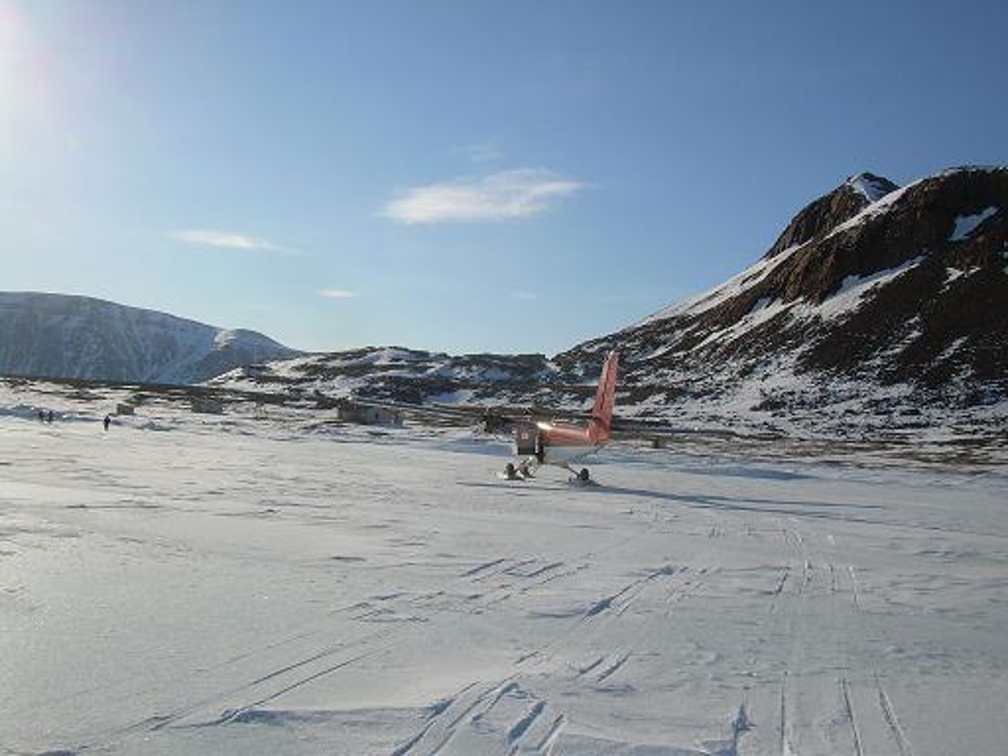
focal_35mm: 38
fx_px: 1107
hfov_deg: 49.0
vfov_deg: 37.7
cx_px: 504
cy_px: 378
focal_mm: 6.3
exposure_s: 1/1000
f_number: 4.6
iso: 50
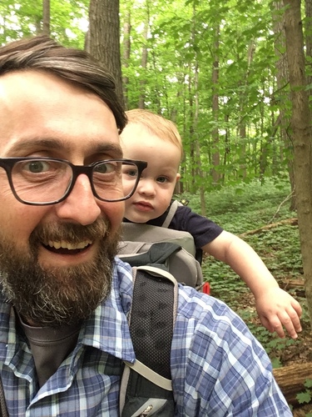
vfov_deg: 58.4
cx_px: 156
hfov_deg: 45.4
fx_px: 373
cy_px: 208
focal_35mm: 31
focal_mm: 2.15
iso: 160
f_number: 2.4
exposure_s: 1/30
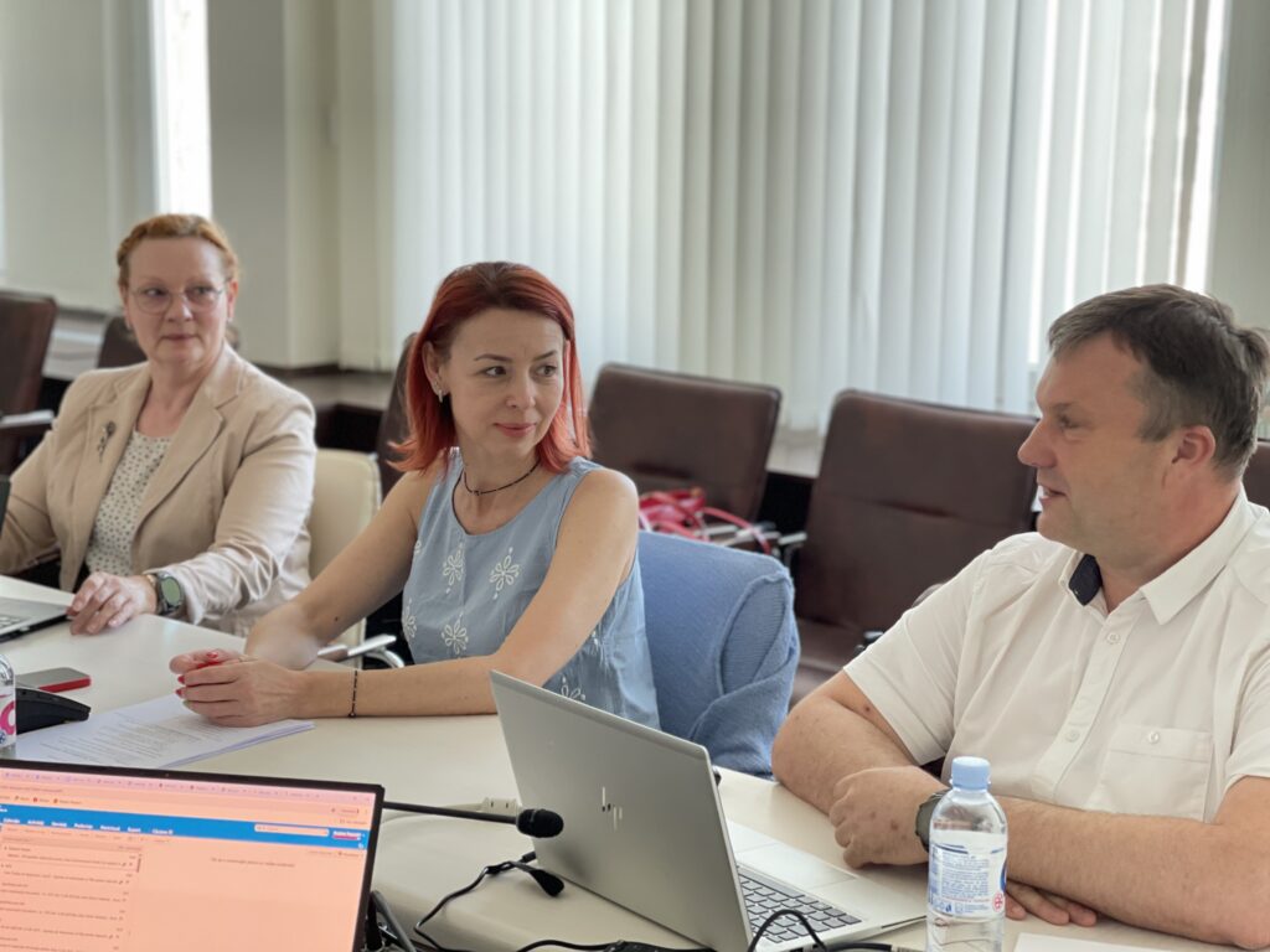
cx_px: 635
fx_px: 2348
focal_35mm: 64
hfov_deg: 30.3
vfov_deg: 22.9
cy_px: 476
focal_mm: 7.5
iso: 125
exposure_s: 1/40
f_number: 2.2
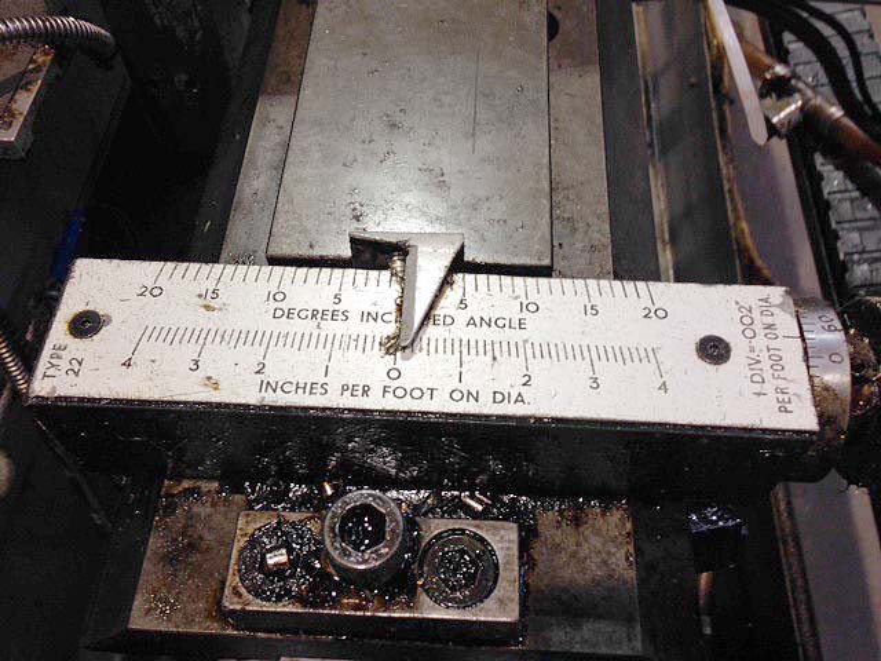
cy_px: 330
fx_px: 840
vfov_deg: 42.9
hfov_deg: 55.4
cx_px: 440
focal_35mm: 33
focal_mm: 4.12
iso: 50
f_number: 2.4
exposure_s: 1/20
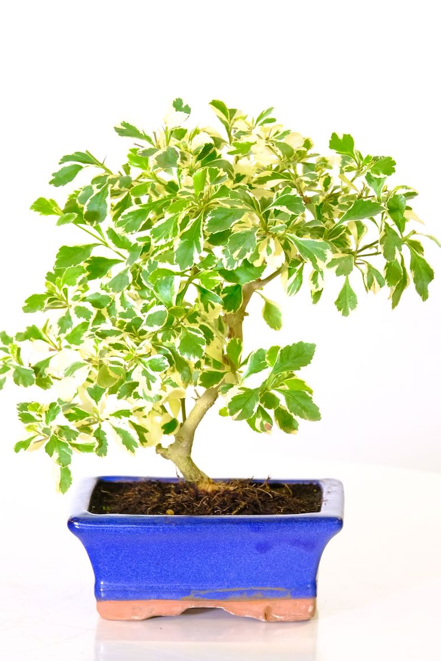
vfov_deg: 11.8
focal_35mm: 174
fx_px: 3194
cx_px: 205
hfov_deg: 7.9
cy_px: 334
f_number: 8
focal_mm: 104.9
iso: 2500
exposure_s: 1/15
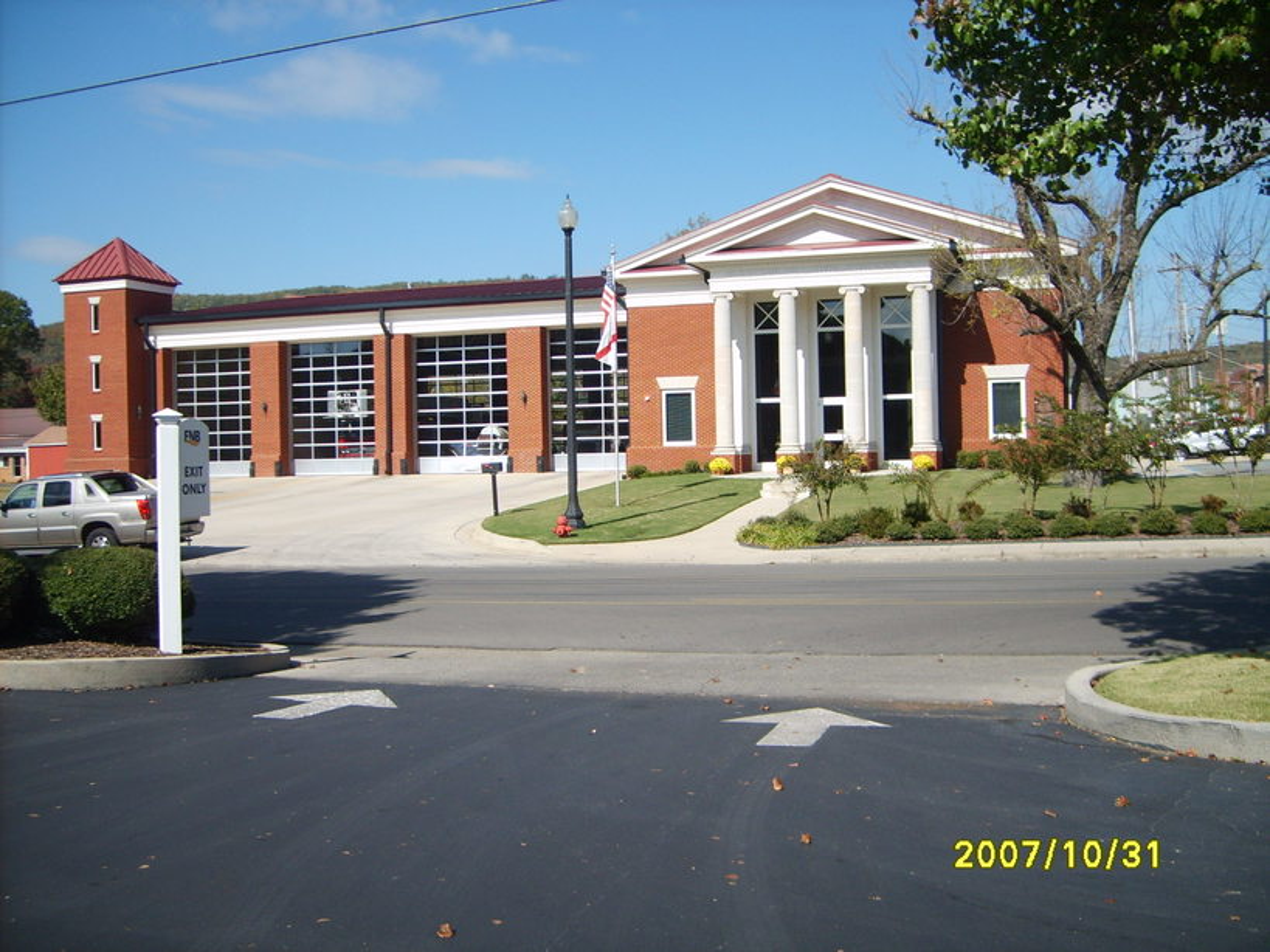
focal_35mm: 35
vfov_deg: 40.7
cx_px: 635
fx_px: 1284
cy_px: 476
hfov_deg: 52.6
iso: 50
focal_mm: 5.8
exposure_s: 1/180
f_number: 7.1
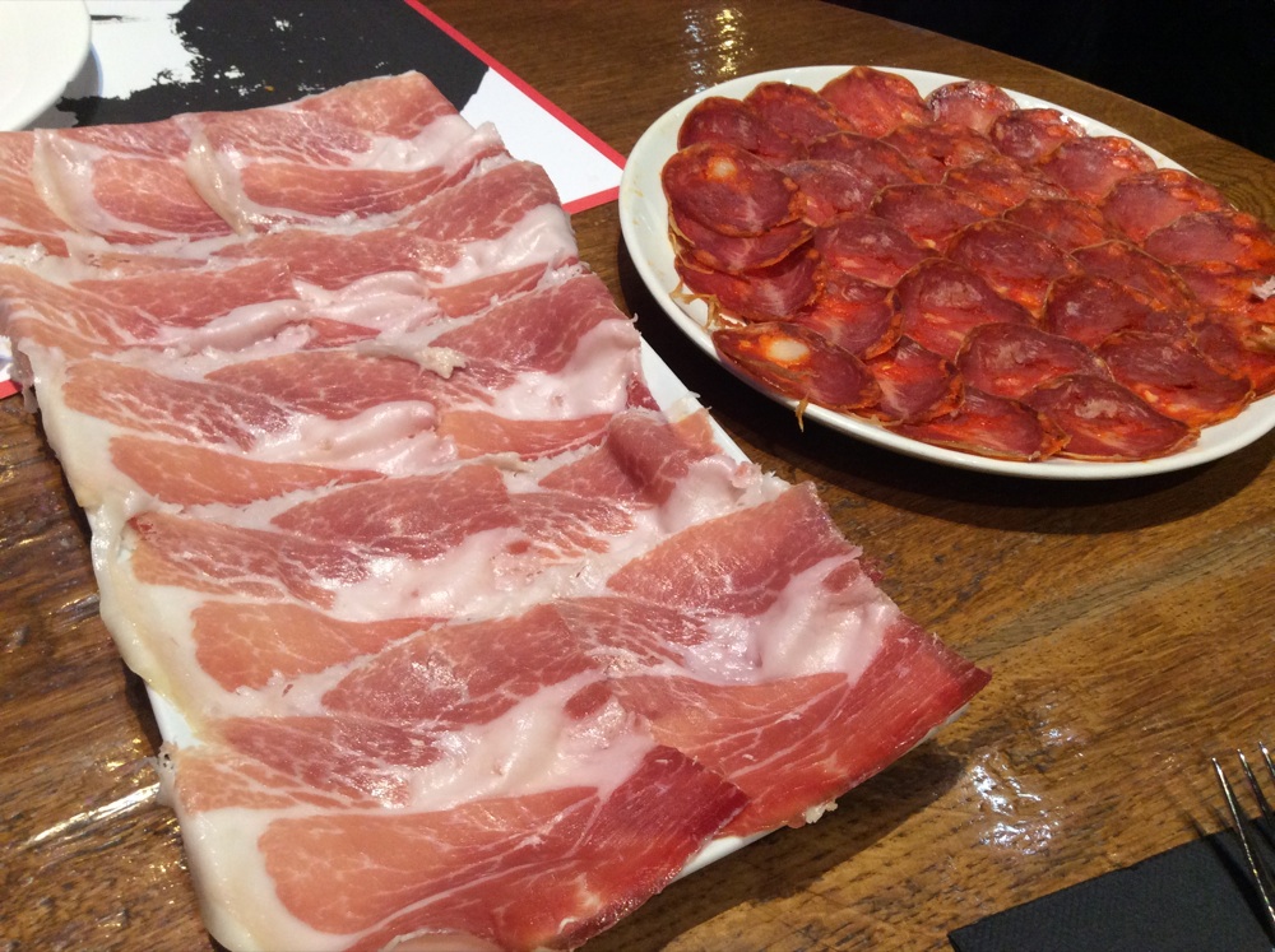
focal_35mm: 32
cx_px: 638
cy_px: 476
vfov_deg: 44.1
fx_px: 1177
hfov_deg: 56.9
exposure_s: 1/25
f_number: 2.4
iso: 125
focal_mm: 3.3
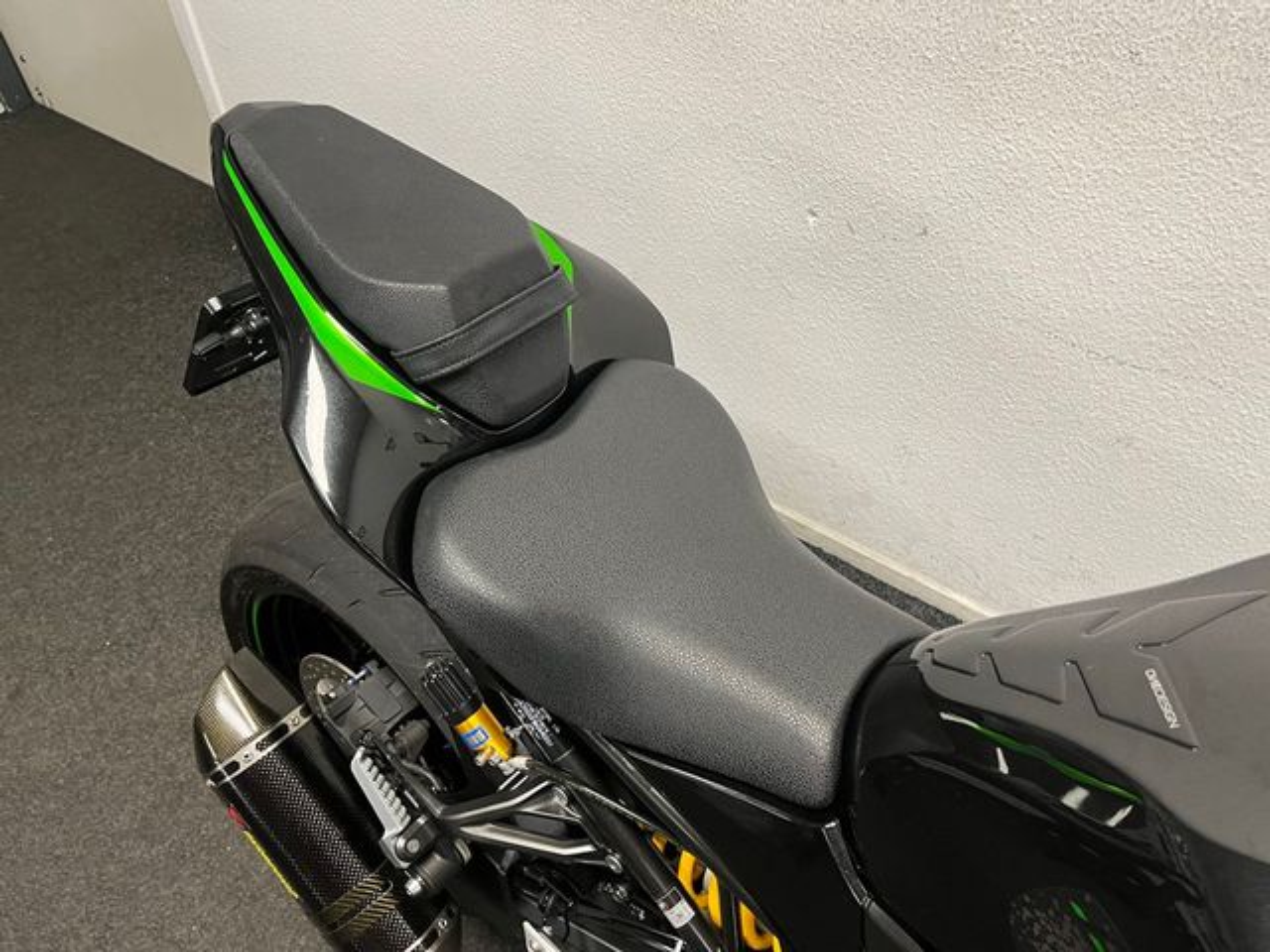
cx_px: 635
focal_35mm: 26
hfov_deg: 67.3
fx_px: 954
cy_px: 476
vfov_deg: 53.1
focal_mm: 5.1
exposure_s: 1/50
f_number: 1.6
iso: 100
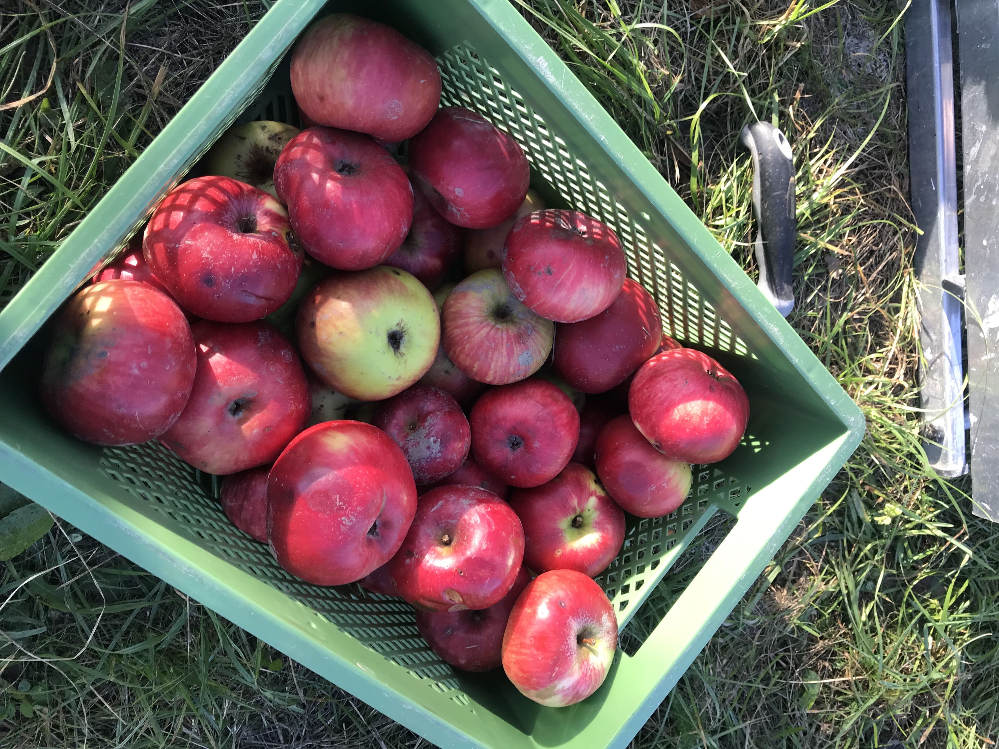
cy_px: 374
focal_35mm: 28
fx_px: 808
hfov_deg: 63.4
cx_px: 500
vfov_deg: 49.7
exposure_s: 1/173
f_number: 1.8
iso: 20
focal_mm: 3.99
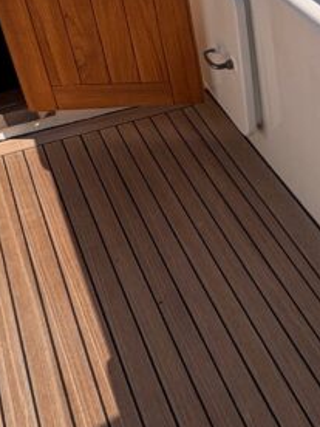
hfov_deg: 23.7
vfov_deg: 35.3
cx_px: 447
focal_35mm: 52
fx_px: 641
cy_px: 68
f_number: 2.2
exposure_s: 1/4630
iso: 50
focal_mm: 2.22
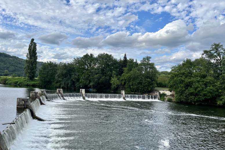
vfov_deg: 46.2
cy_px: 86
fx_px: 175
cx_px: 111
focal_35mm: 28
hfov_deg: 65.5
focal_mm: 5.1
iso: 50
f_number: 1.6
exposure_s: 1/2222
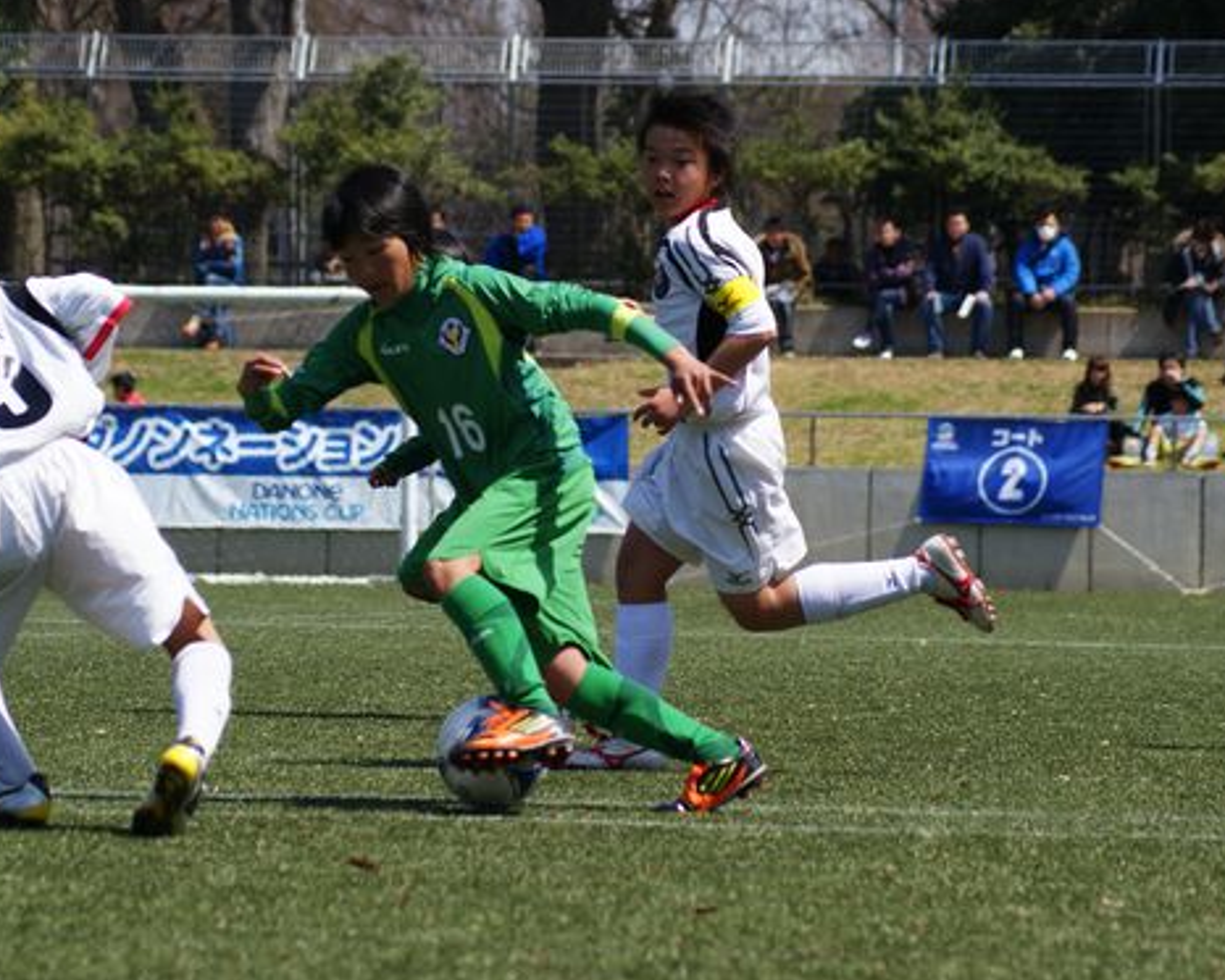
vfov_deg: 6.1
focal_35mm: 254
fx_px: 9211
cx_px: 539
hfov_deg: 7.6
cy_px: 468
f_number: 5.6
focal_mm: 140
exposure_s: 1/1000
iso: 250
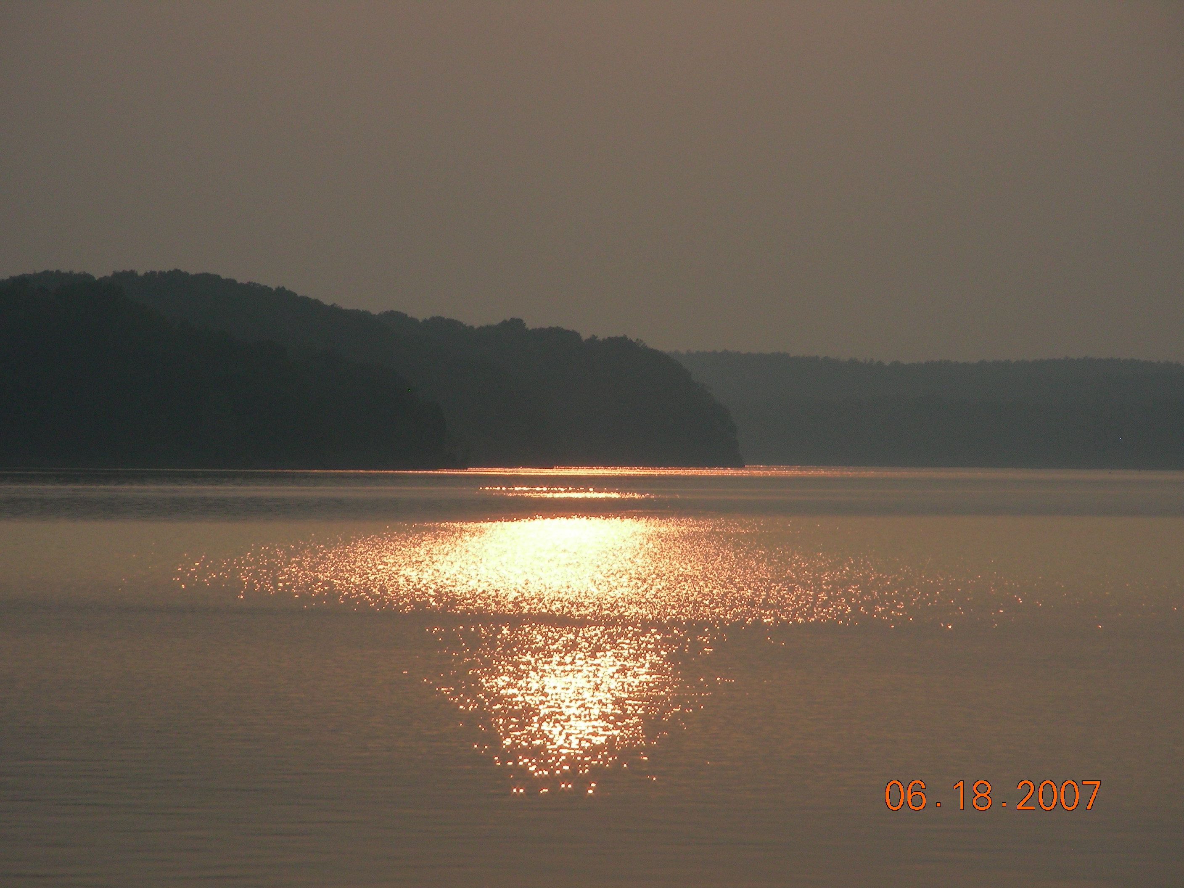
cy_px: 444
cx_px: 592
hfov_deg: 8.6
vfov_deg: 6.5
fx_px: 7867
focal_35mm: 230
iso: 50
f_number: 5.6
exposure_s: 1/578
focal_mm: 38.3
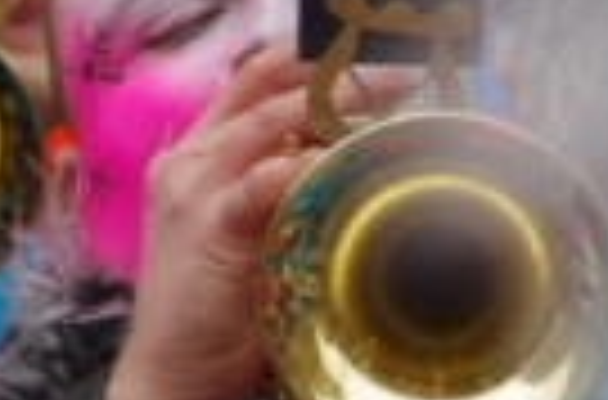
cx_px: 504
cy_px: 110
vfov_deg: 1.2
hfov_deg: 1.9
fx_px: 18681
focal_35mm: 1110
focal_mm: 200
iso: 800
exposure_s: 1/250
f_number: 6.3
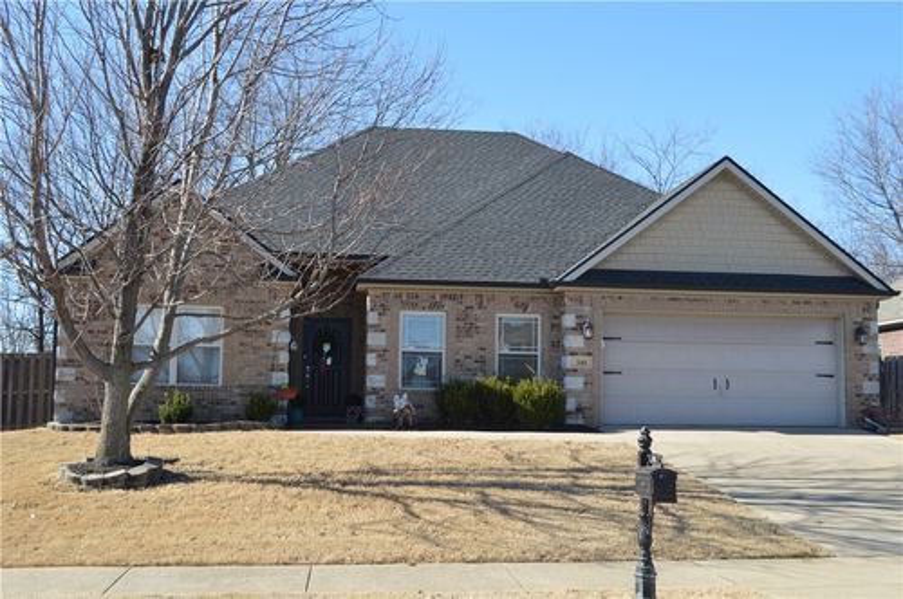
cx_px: 452
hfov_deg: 45.0
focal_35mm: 44
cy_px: 300
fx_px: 1090
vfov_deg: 30.8
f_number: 6.3
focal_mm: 29
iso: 100
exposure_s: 1/160
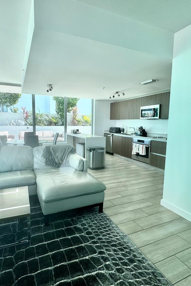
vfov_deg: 84.0
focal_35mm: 20
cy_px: 141
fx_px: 159
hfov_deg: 61.7
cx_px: 83
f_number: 2.2
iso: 40
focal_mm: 2.22
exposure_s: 1/199
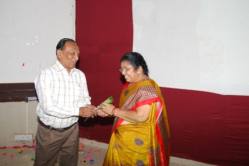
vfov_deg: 34.3
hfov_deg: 49.5
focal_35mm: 39
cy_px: 83
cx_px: 124
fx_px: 270
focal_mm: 26
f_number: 6.3
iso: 400
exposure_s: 1/100
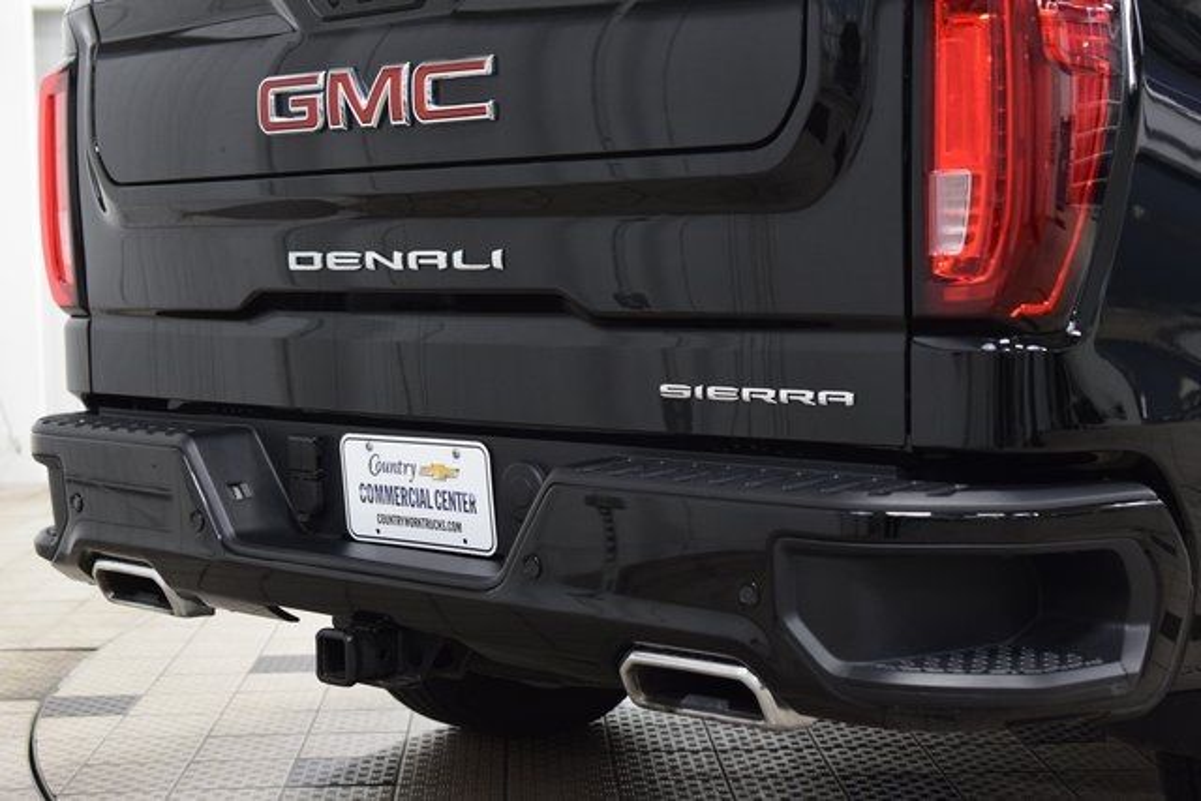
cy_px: 400
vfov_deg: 23.8
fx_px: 1902
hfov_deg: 35.0
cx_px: 600
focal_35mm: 57
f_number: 3.5
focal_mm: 38
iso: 1600
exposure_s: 1/60
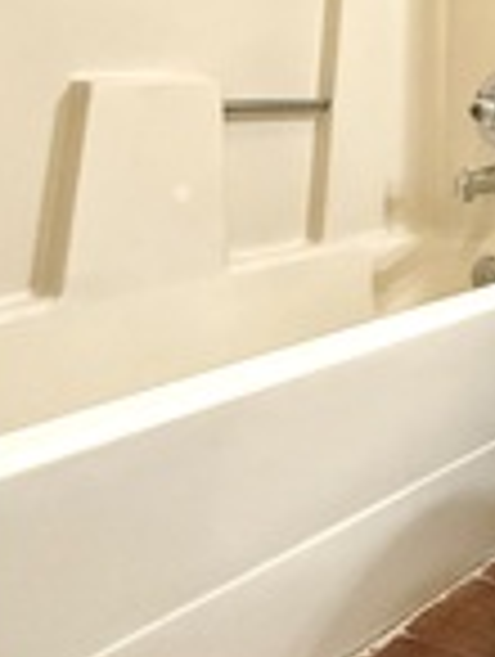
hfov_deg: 24.0
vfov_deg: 36.6
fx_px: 875
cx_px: 765
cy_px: -14
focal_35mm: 46
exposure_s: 1/120
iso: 250
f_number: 2.2
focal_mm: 2.22
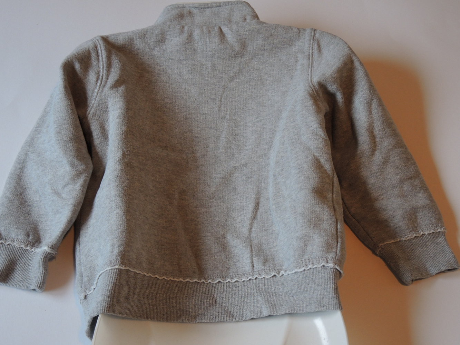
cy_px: 172
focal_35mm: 50
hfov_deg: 38.2
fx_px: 664
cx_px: 230
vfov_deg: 29.1
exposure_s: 1/40
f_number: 2.8
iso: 400
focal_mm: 11
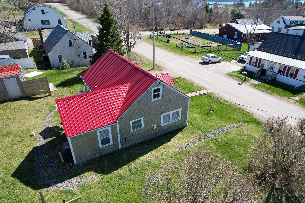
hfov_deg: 78.6
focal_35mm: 22
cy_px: 102
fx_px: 186
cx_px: 152
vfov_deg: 57.2
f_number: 2.8
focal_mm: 8.38
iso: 150
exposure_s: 1/1250
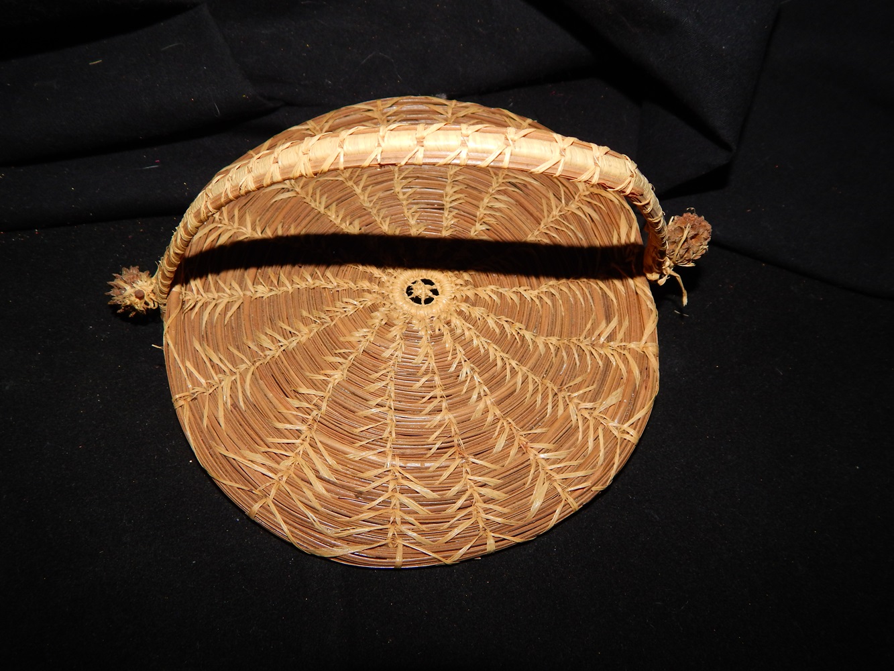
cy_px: 336
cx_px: 447
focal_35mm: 25
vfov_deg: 54.9
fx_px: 646
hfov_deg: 69.4
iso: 200
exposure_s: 1/30
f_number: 6.1
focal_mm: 4.5
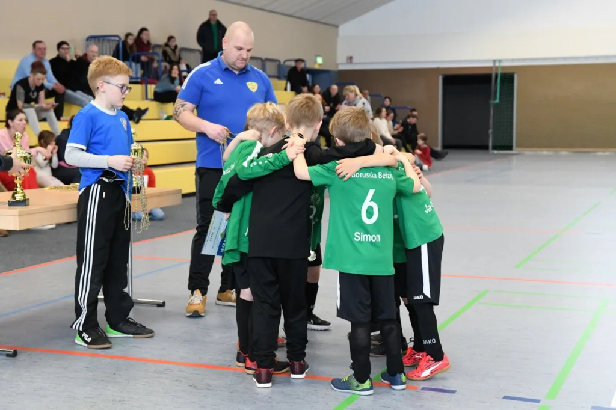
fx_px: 1026
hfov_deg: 33.4
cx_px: 308
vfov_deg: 22.6
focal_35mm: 60
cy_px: 205
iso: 8000
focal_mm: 60
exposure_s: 1/500
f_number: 5
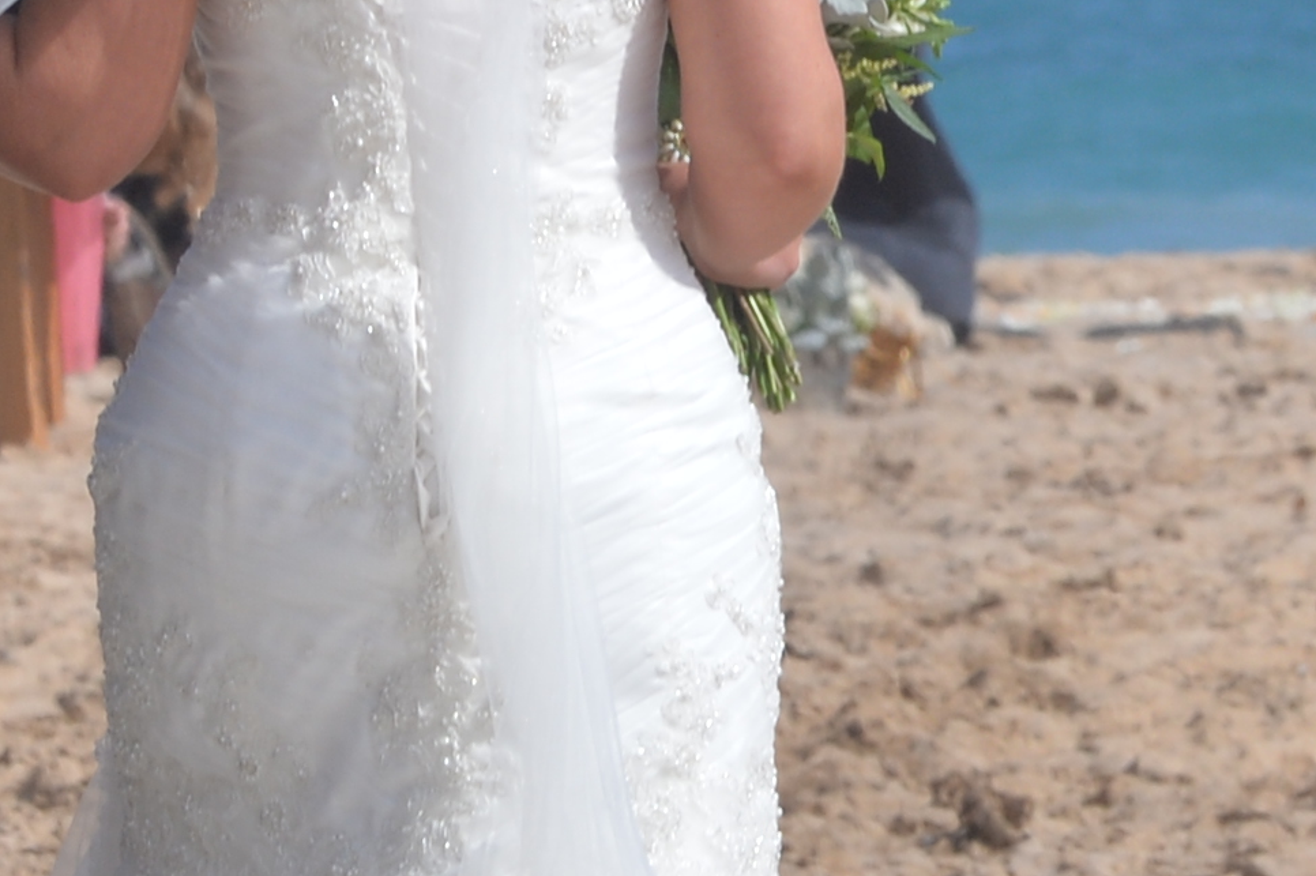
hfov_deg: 2.2
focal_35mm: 944
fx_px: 34489
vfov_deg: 1.5
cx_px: 760
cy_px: 271
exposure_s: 1/500
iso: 400
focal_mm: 185
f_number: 18
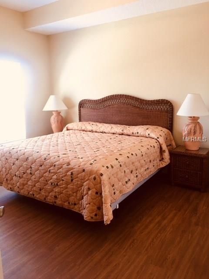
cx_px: 104
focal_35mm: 29
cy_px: 140
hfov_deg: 48.2
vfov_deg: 61.7
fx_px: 233
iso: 40
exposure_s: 1/15
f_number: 2.2
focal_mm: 4.15
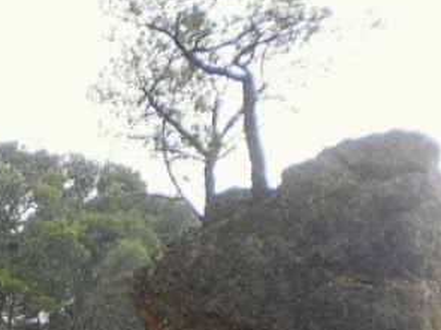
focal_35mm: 103
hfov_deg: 18.4
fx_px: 1312
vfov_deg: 13.9
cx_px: -46
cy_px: 406
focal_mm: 6.3
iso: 160
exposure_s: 1/250
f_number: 3.1
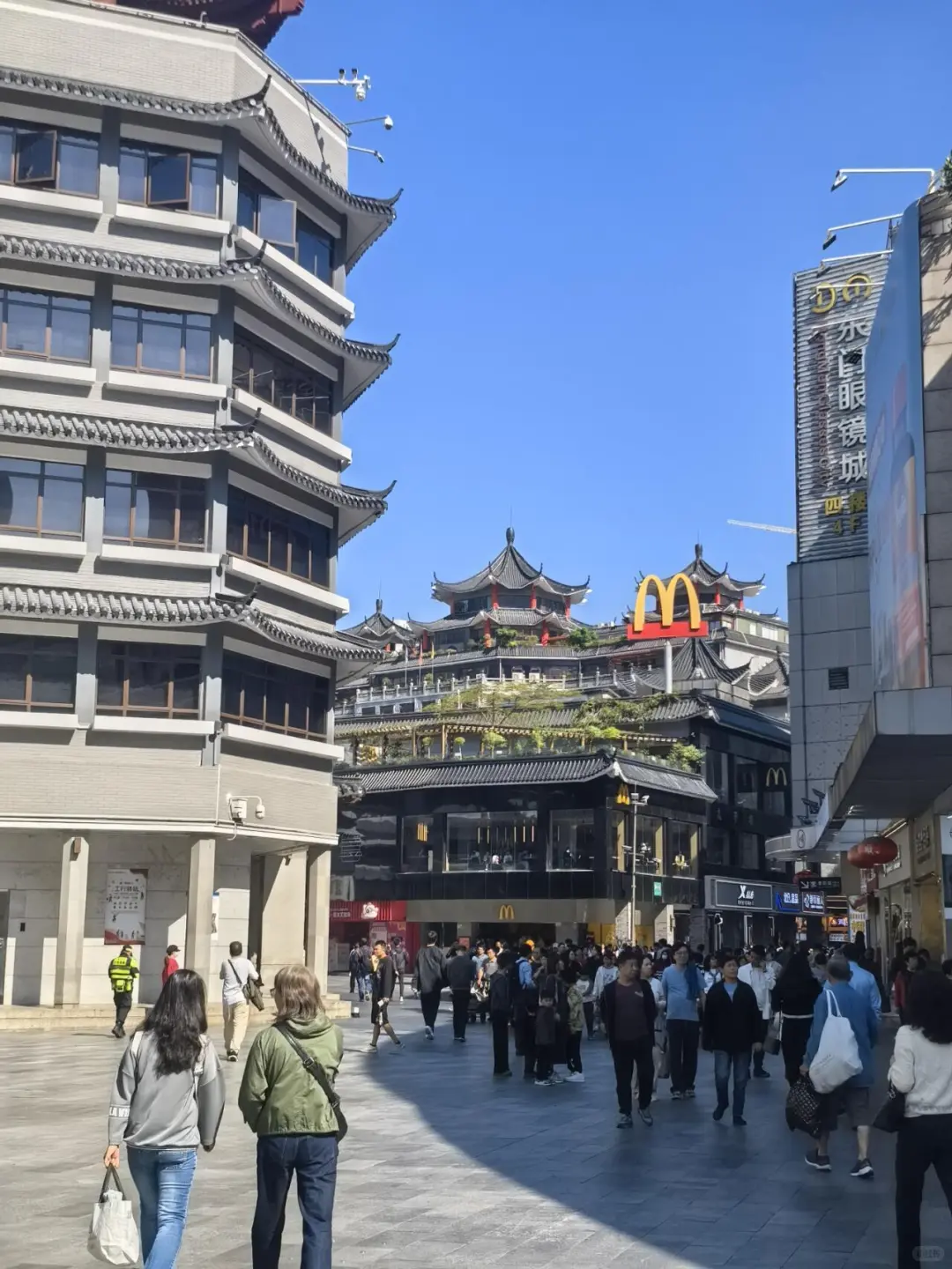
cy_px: 634
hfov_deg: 30.9
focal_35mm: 47
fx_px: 1723
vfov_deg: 40.4
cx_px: 476
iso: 50
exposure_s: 1/3030
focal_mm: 5.75
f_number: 2
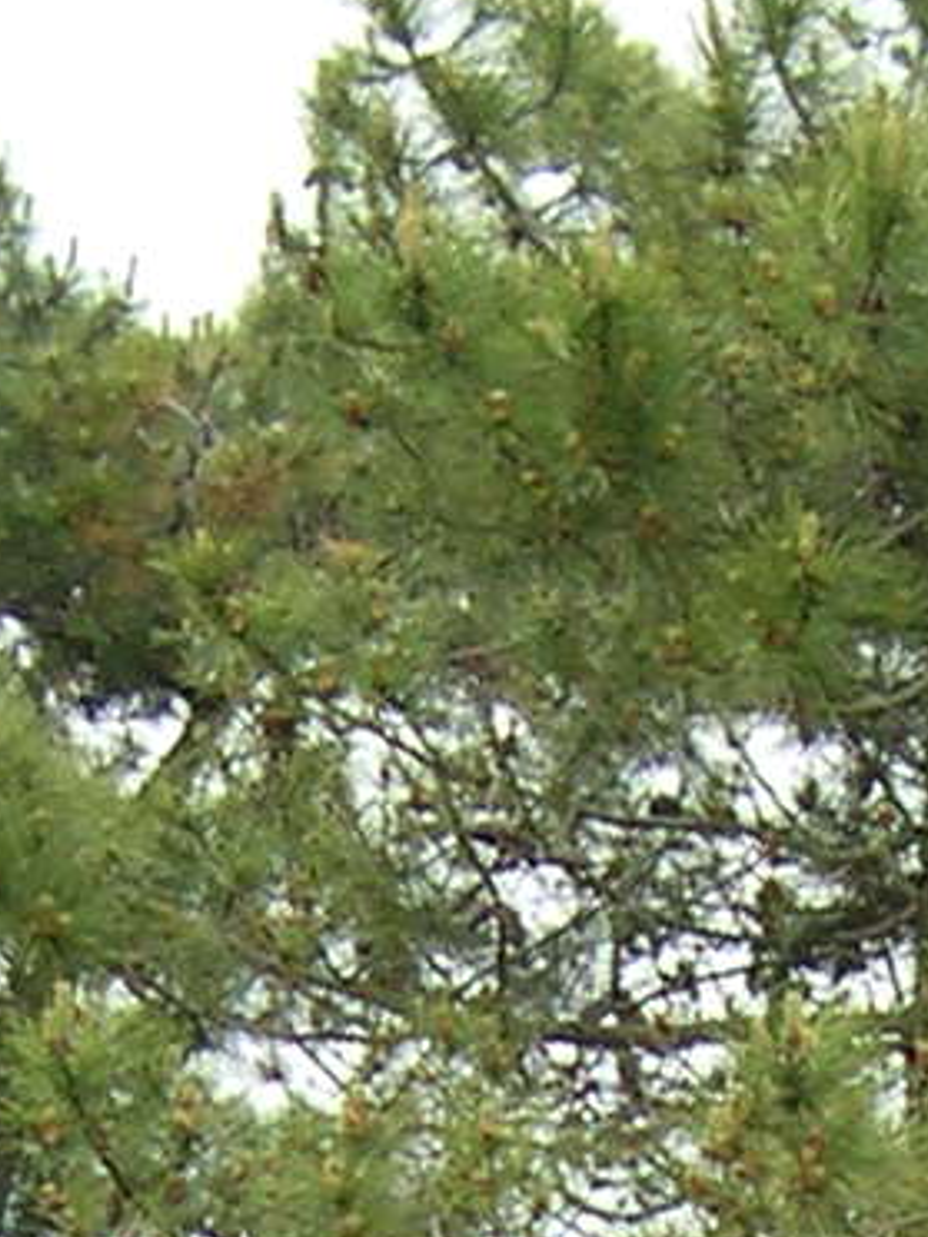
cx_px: 918
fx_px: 8293
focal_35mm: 232
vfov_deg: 8.1
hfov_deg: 6.4
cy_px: 2587
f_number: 2.8
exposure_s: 1/386
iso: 100
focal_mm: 8
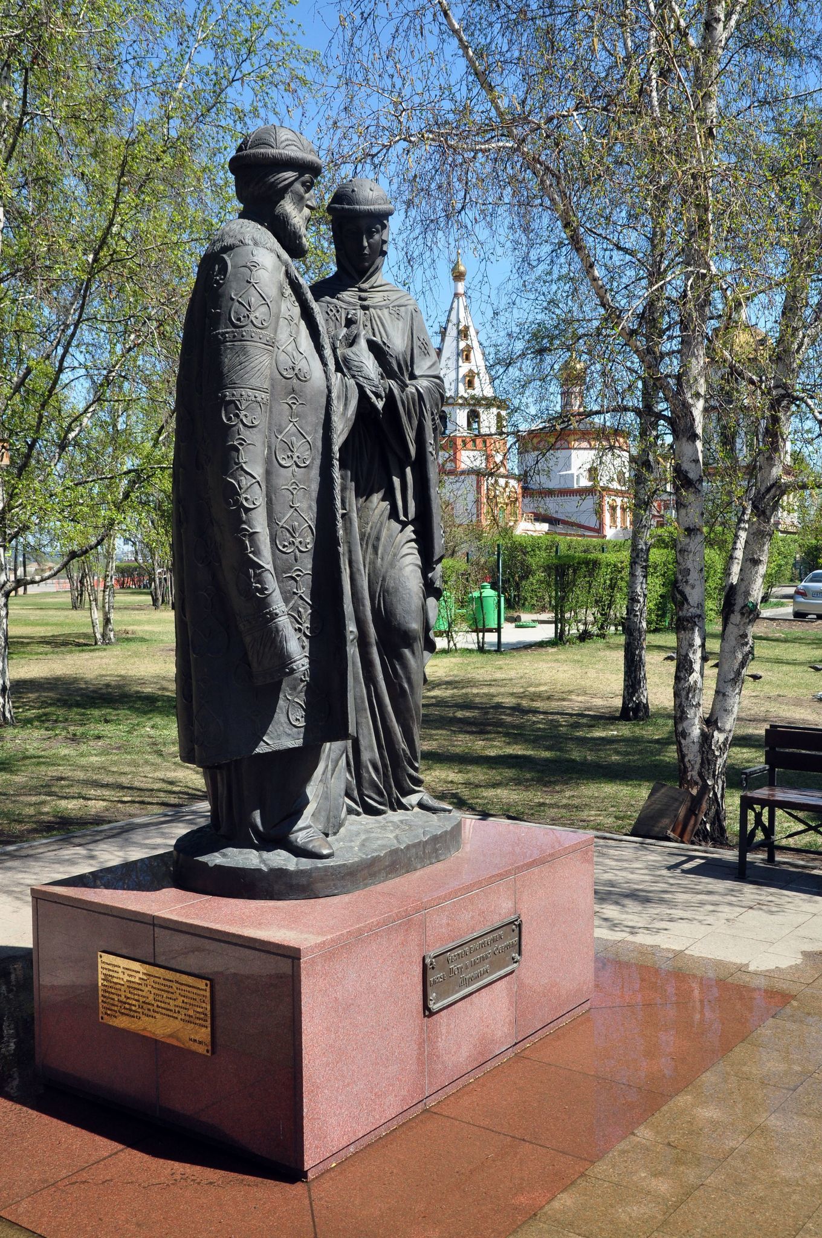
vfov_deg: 51.3
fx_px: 1288
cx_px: 411
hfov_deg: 35.4
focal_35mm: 38
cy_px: 619
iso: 400
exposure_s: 1/160
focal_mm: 25
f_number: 9
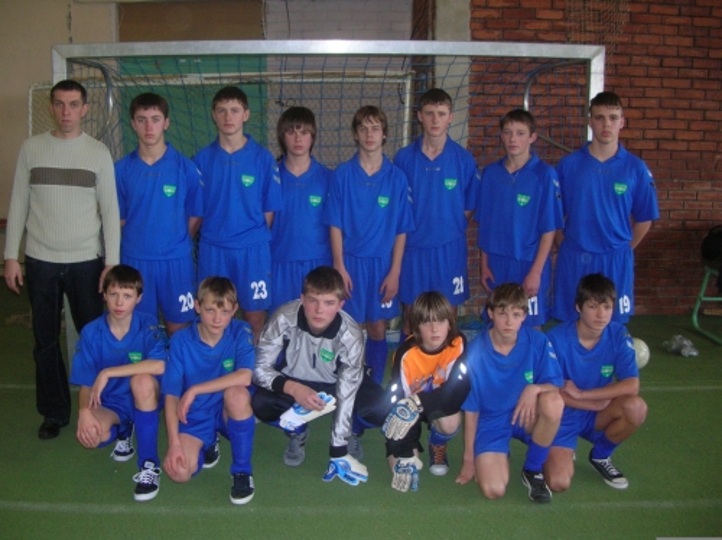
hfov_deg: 52.7
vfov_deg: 40.6
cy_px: 270
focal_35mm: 35
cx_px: 361
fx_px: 729
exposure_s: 1/60.1
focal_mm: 5.8
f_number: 2.8
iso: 133
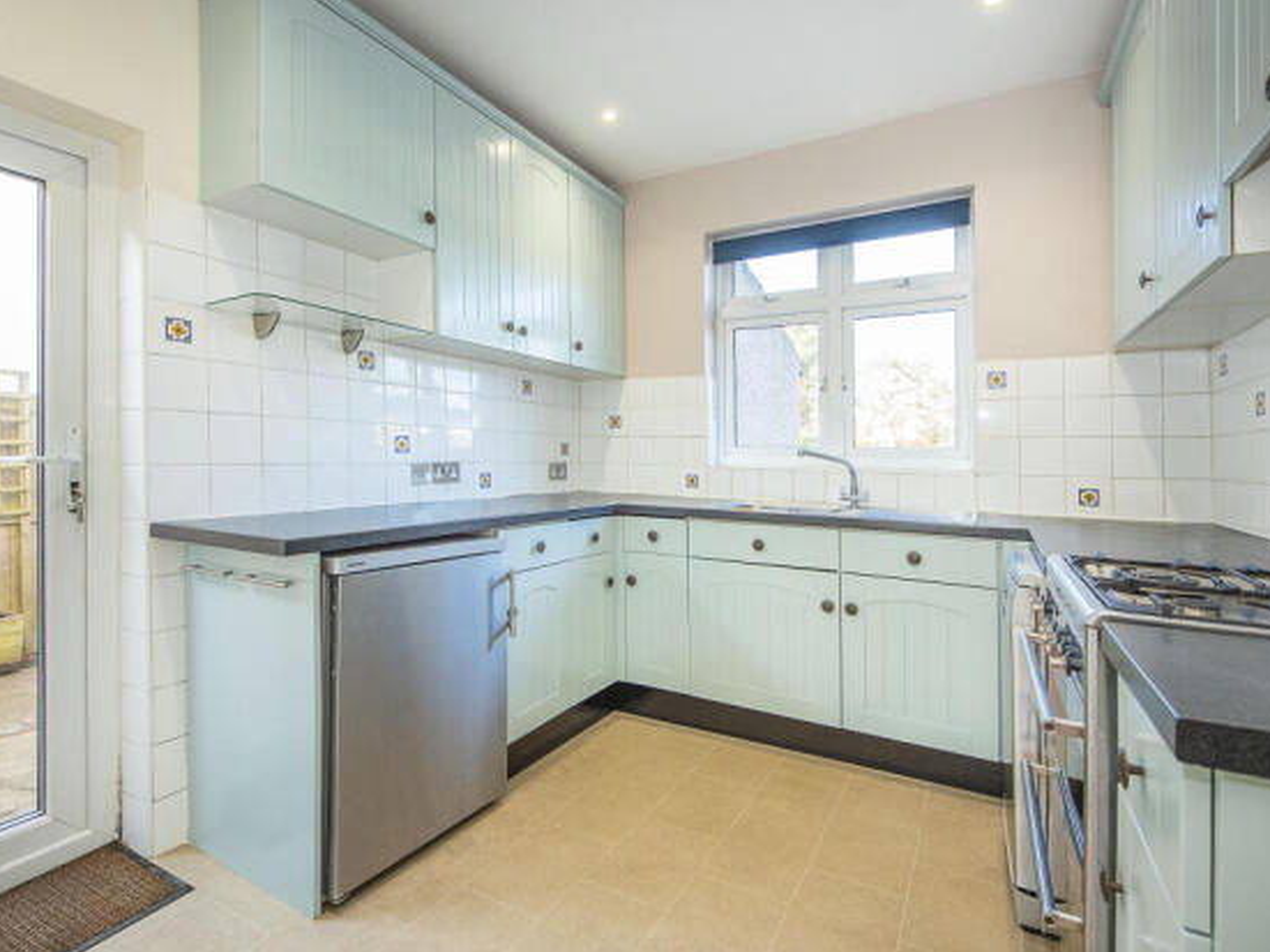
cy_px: 483
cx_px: 636
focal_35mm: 16
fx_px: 587
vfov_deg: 78.1
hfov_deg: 94.5
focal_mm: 14
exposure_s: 1/30
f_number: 7.1
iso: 500
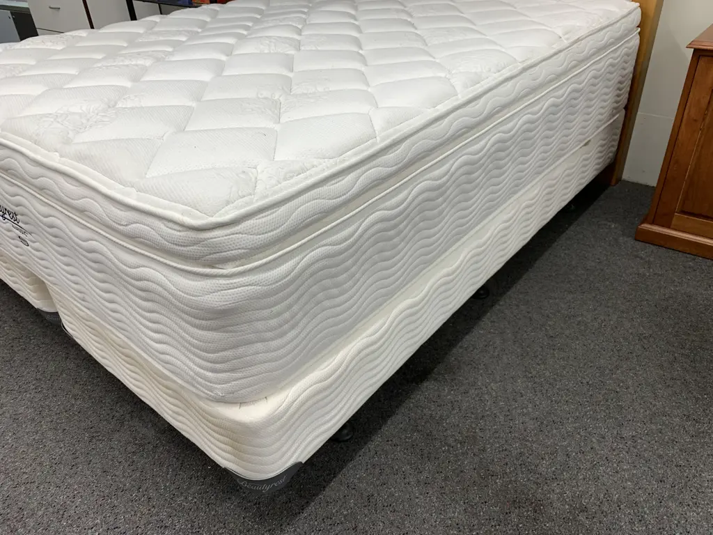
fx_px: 536
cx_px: 356
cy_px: 268
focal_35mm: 26
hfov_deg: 67.3
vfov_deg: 53.1
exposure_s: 1/100
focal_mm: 4.25
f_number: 1.8
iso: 64
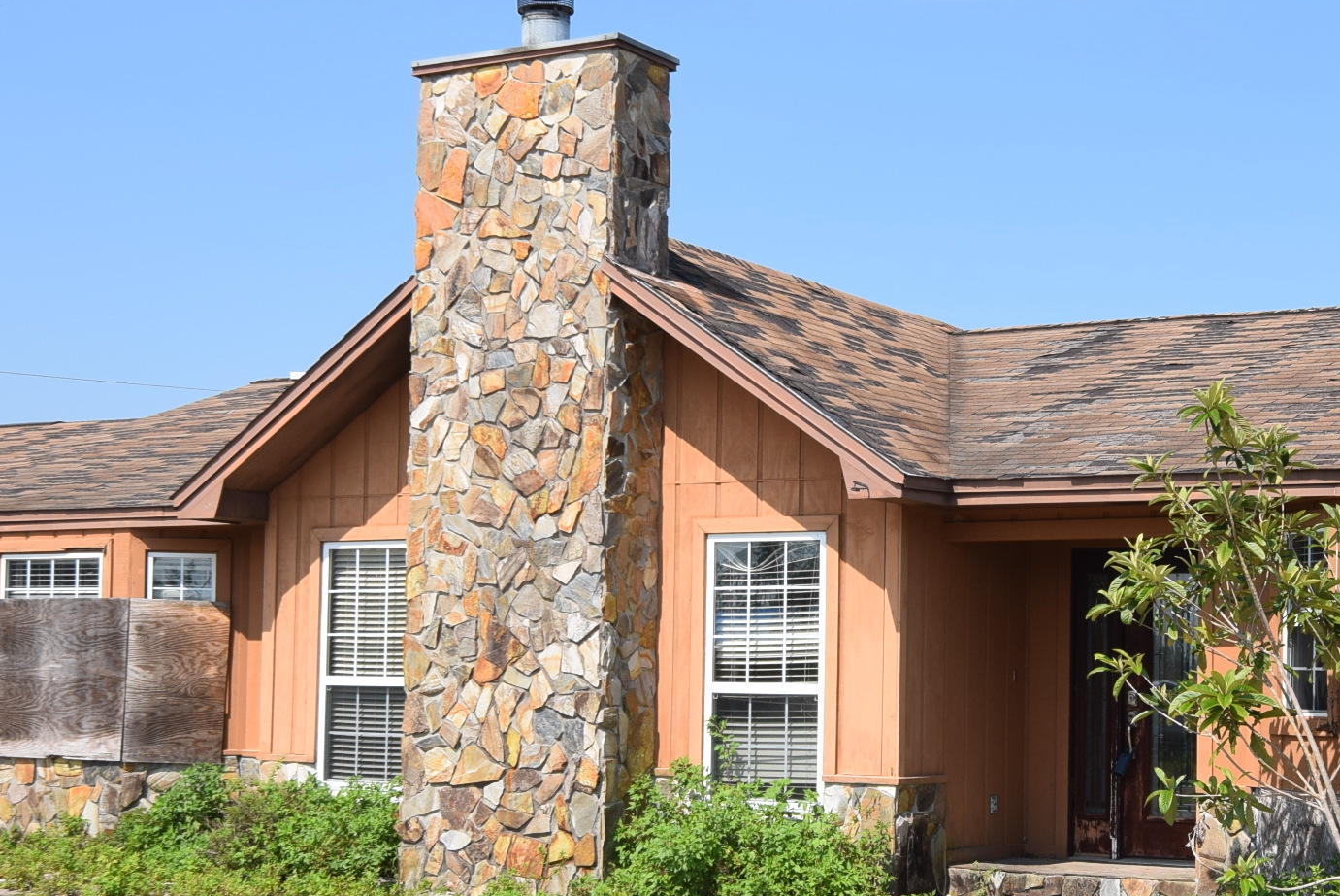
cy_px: 564
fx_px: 2421
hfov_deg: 30.9
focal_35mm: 65
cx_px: 753
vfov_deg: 20.9
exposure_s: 1/400
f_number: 10
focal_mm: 20
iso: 200
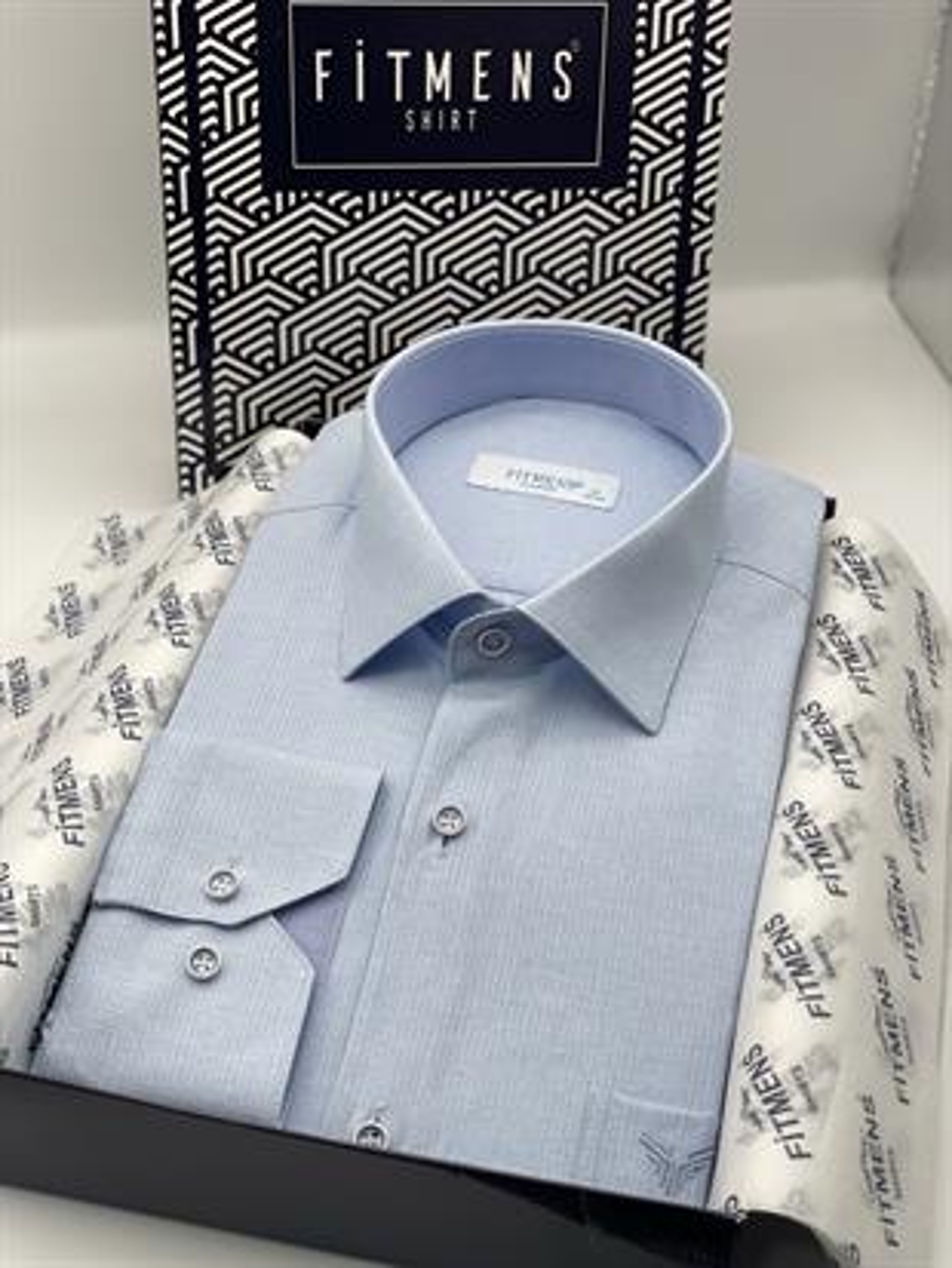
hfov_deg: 28.0
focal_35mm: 52
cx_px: 476
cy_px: 634
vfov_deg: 36.8
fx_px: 1906
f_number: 2
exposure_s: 1/100
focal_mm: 6
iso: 25
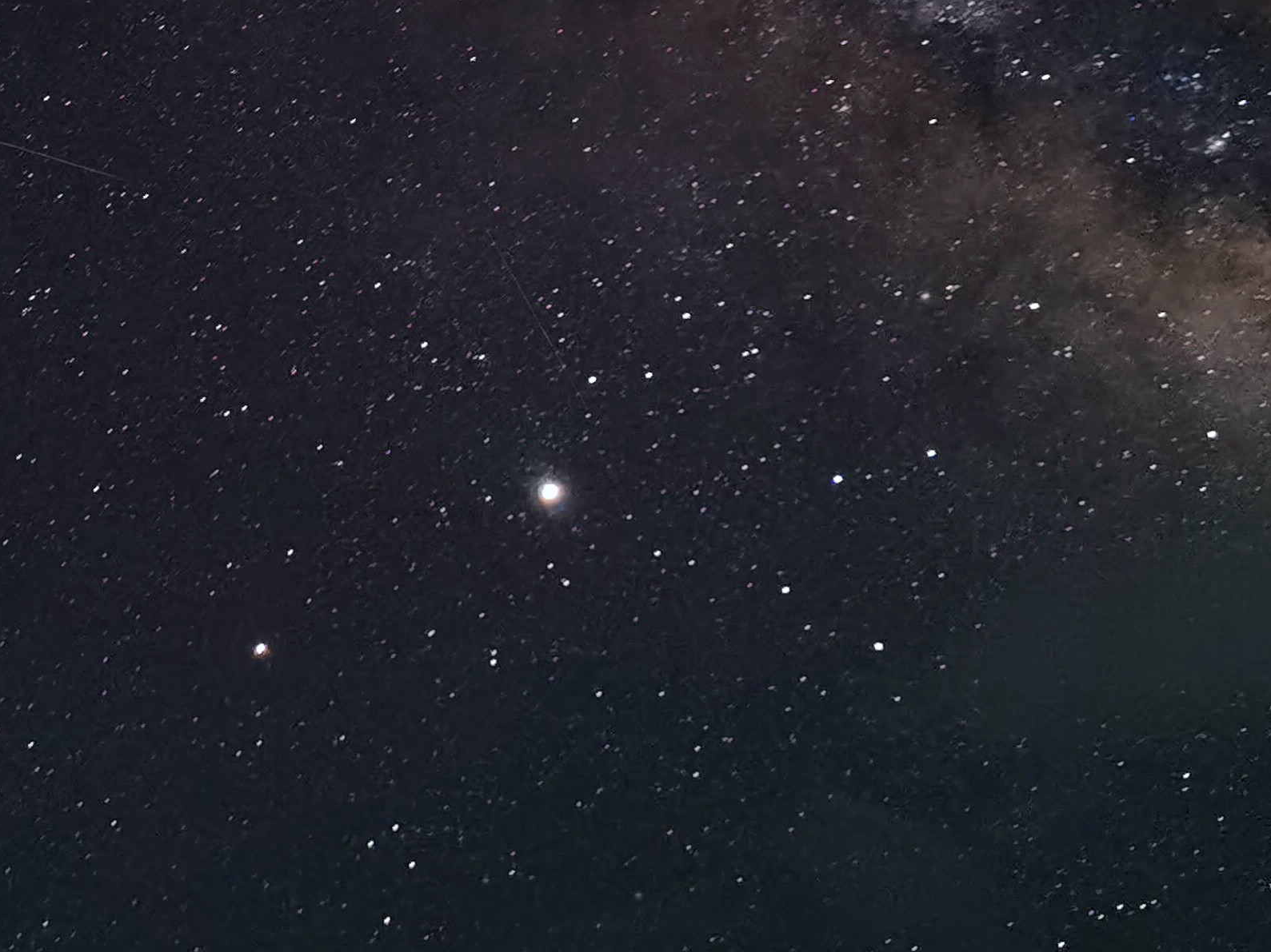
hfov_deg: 30.3
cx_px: 213
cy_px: 50
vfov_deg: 22.9
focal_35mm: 62
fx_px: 2276
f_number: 1.8
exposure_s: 25
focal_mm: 5.58
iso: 800
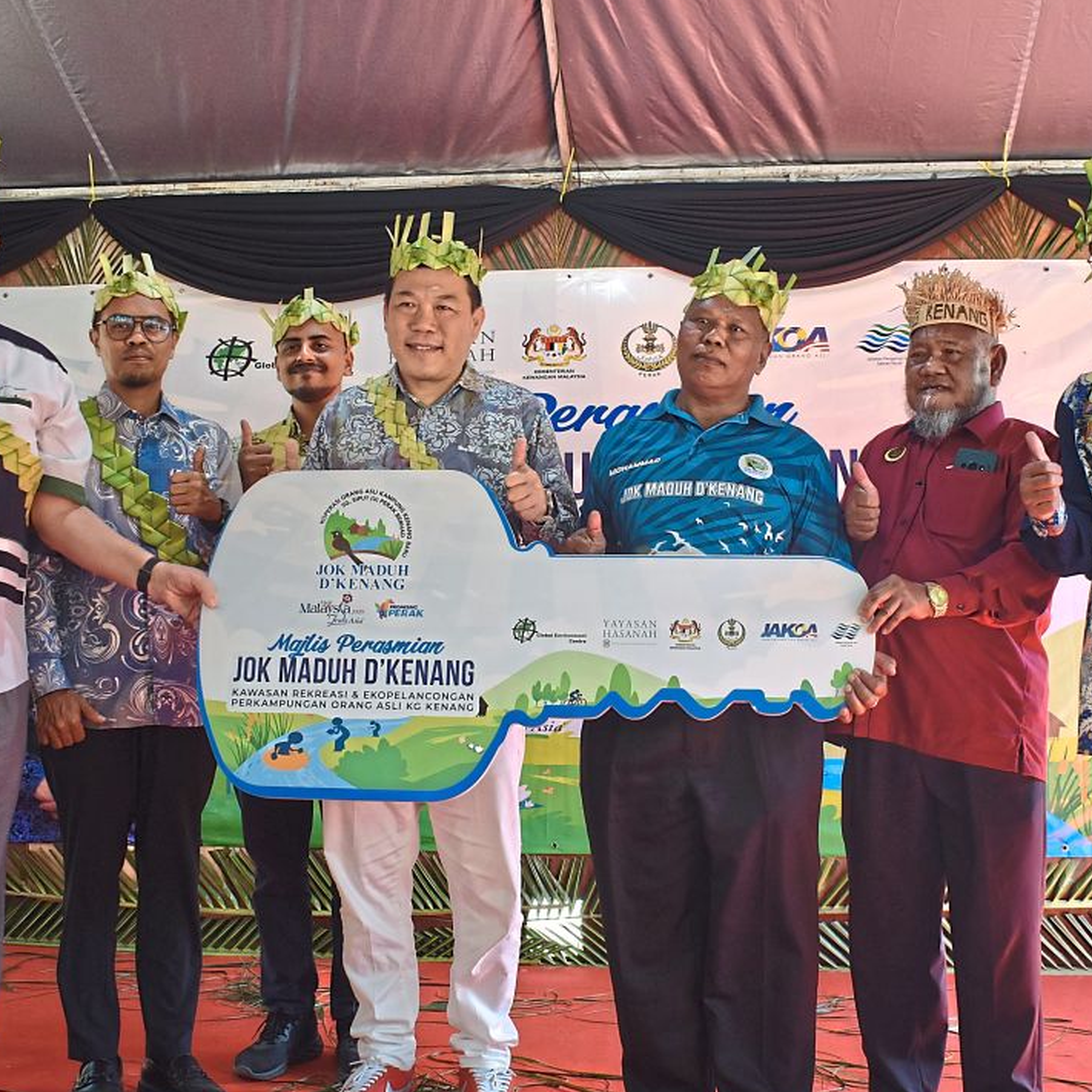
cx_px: 565
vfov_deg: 41.9
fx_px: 1428
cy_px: 561
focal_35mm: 40
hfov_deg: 41.9
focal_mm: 18
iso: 640
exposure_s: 1/250
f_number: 3.5
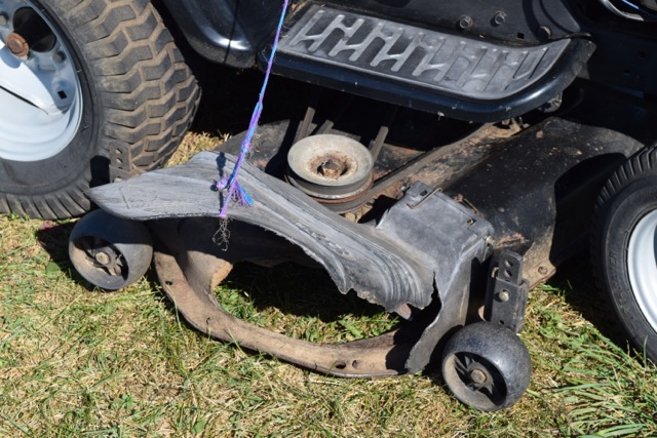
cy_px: 219
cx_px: 328
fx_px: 1506
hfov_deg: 24.6
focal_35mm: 82
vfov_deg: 16.6
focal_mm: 55
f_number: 9
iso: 200
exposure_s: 1/320
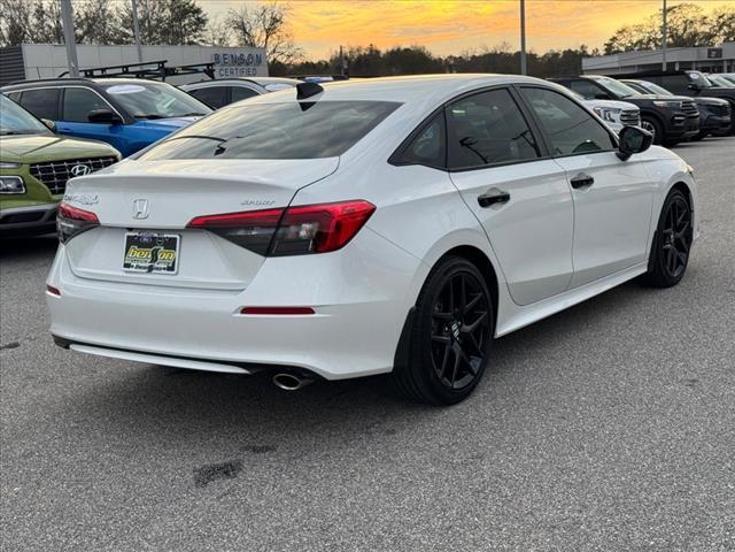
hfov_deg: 39.7
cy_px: 276
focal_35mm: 48
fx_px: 1019
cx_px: 368
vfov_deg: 30.3
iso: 64
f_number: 1.78
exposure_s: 1/843
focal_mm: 6.76
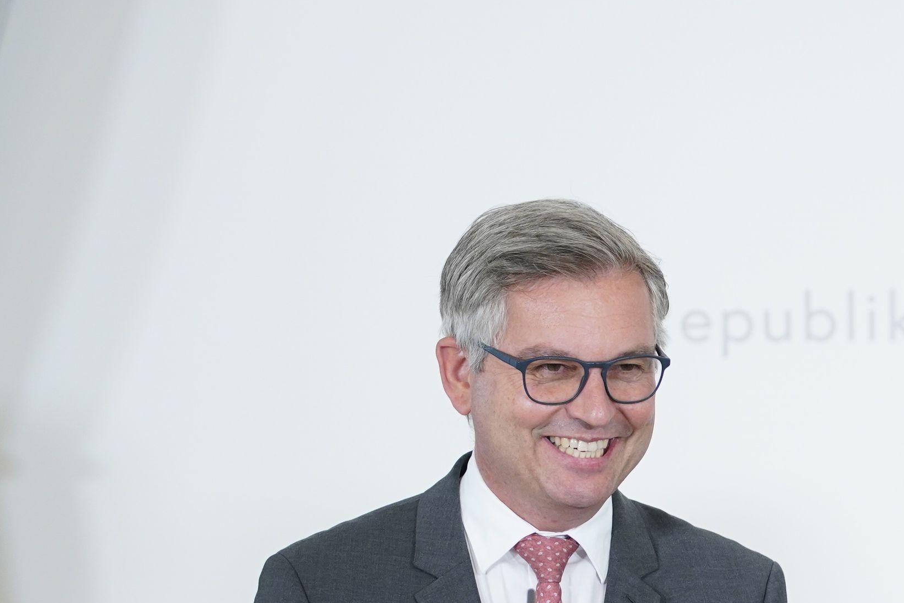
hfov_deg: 8.9
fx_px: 5775
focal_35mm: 230
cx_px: 901
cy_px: 544
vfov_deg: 6.0
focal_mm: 94
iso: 1600
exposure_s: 1/320
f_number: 2.8
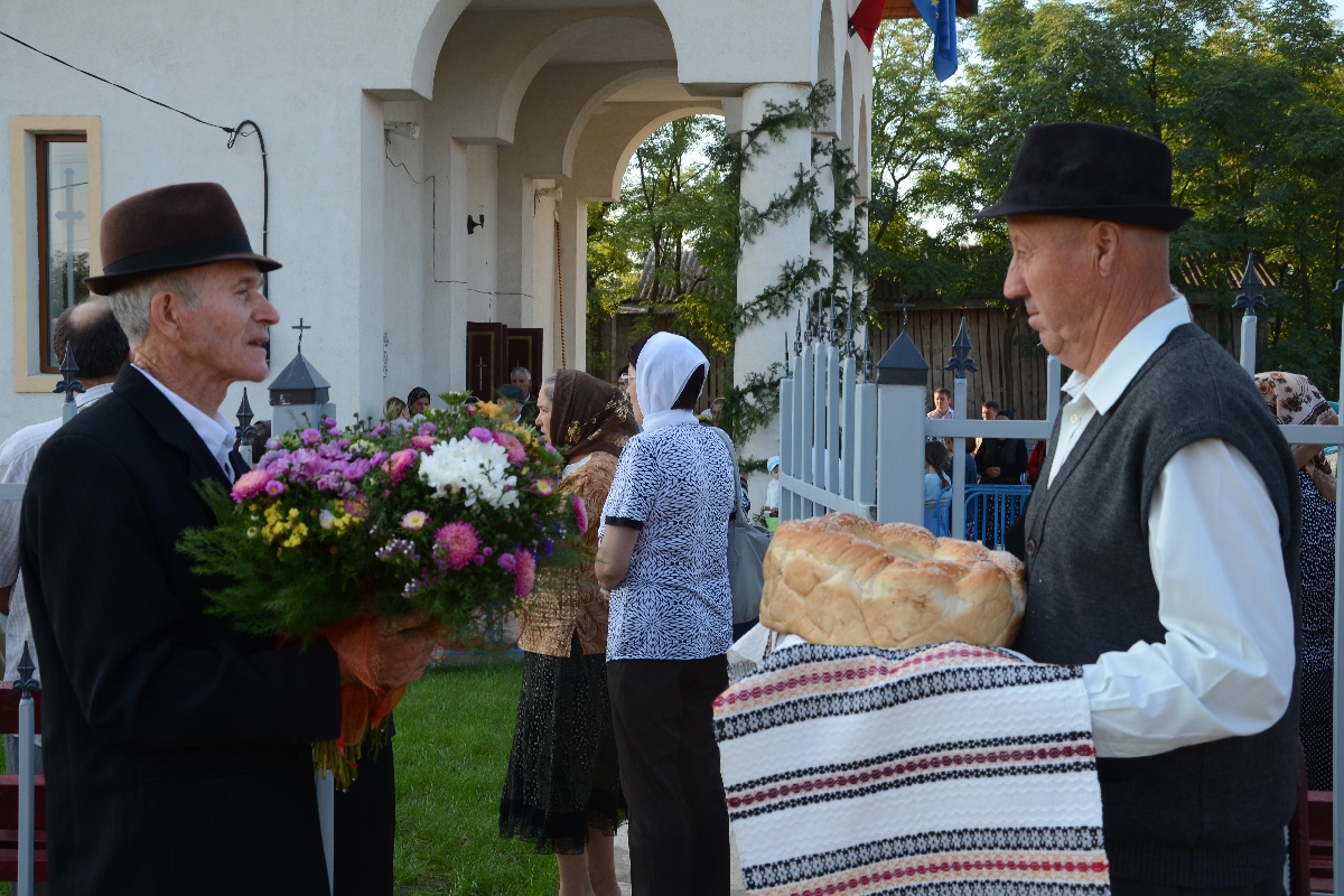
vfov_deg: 28.1
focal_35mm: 48
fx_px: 1792
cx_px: 672
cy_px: 448
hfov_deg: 41.1
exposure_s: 1/100
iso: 160
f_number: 7.1
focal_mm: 32
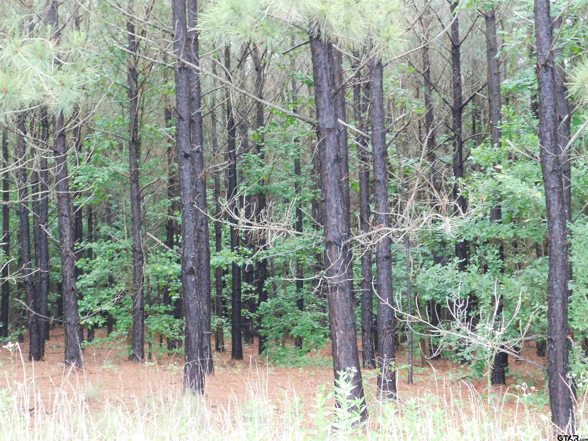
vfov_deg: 24.8
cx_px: 294
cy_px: 220
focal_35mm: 59
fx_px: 1002
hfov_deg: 32.7
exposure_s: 1/30
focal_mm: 10.4
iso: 320
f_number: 4
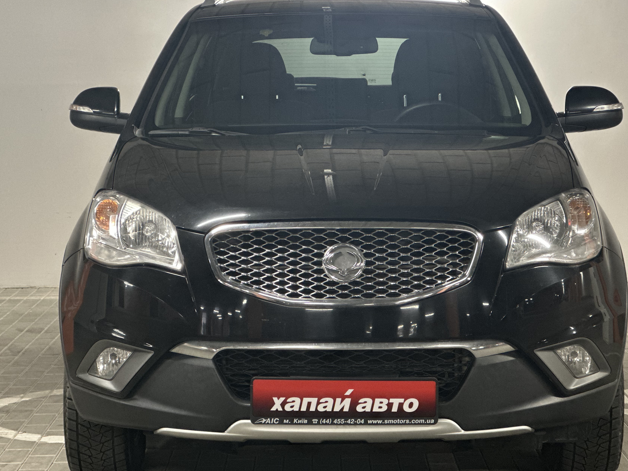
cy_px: 237
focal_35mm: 93
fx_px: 1687
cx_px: 354
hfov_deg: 21.1
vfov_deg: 15.9
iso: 400
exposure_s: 1/25
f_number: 2.8
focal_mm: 9
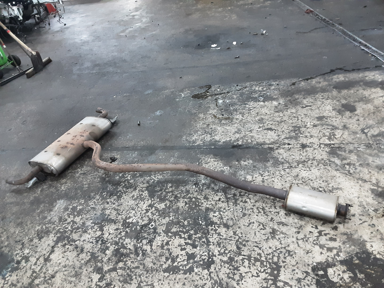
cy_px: 144
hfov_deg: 65.3
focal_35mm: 27
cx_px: 192
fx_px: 300
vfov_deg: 51.4
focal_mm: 2.91
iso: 250
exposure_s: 1/25
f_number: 1.9
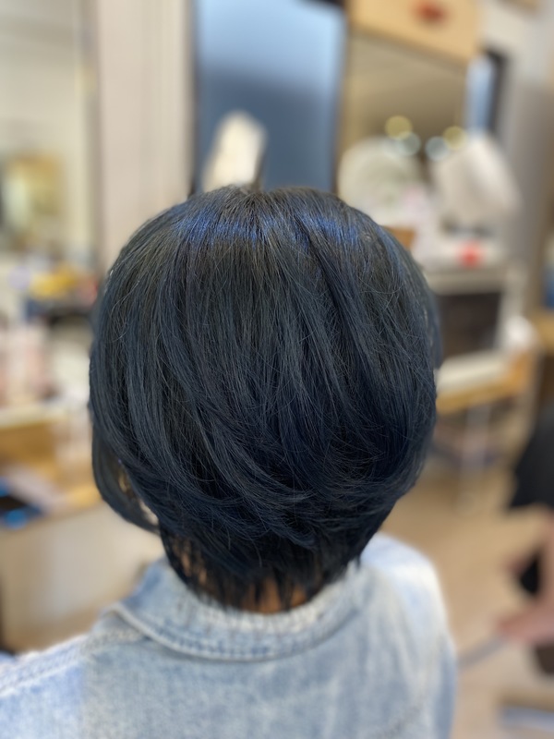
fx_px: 555
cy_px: 370
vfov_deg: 67.3
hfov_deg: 53.1
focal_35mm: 26
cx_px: 277
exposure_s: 1/50
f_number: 1.8
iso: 100
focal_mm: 4.25
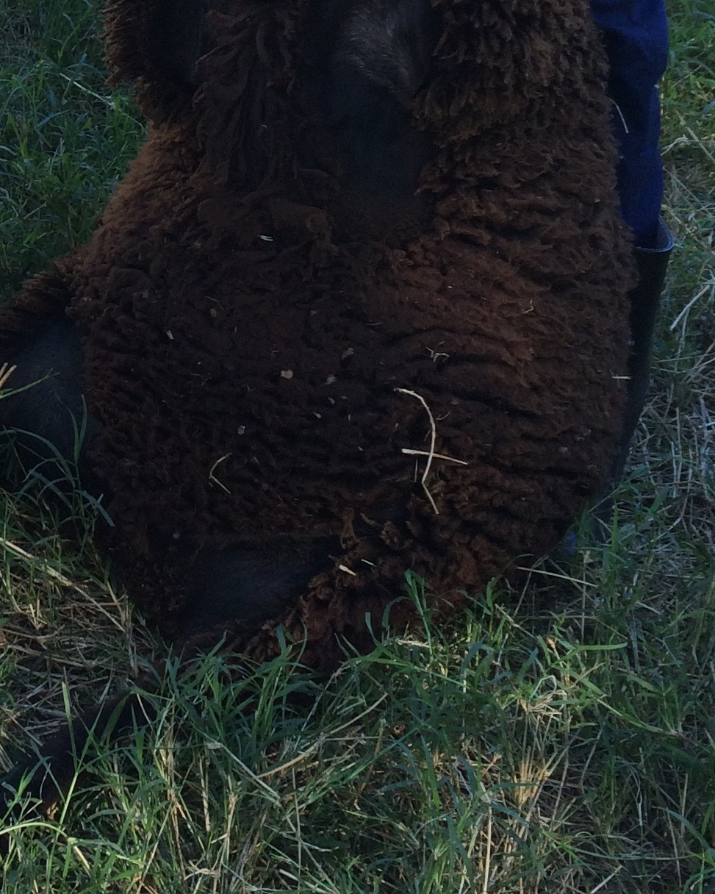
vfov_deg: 24.1
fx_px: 2010
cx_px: -100
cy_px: 37
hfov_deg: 19.2
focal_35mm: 76
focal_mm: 4.15
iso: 32
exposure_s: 1/205
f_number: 2.2
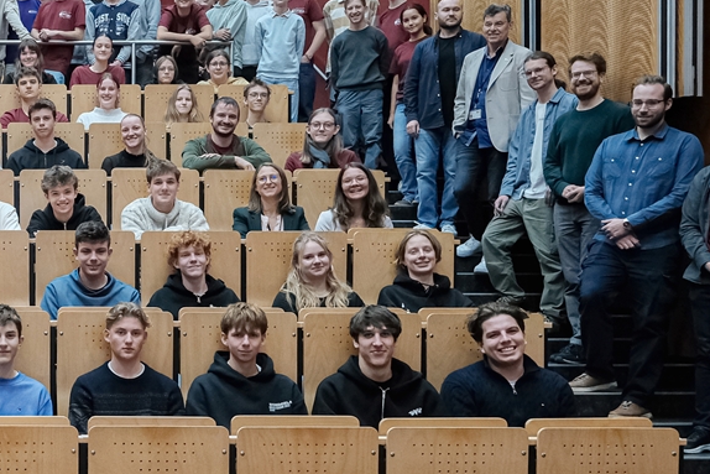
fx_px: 1045
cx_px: -75
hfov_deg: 32.8
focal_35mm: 53
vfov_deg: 25.4
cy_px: 148
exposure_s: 1/60
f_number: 4.5
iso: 1600
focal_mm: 12.6
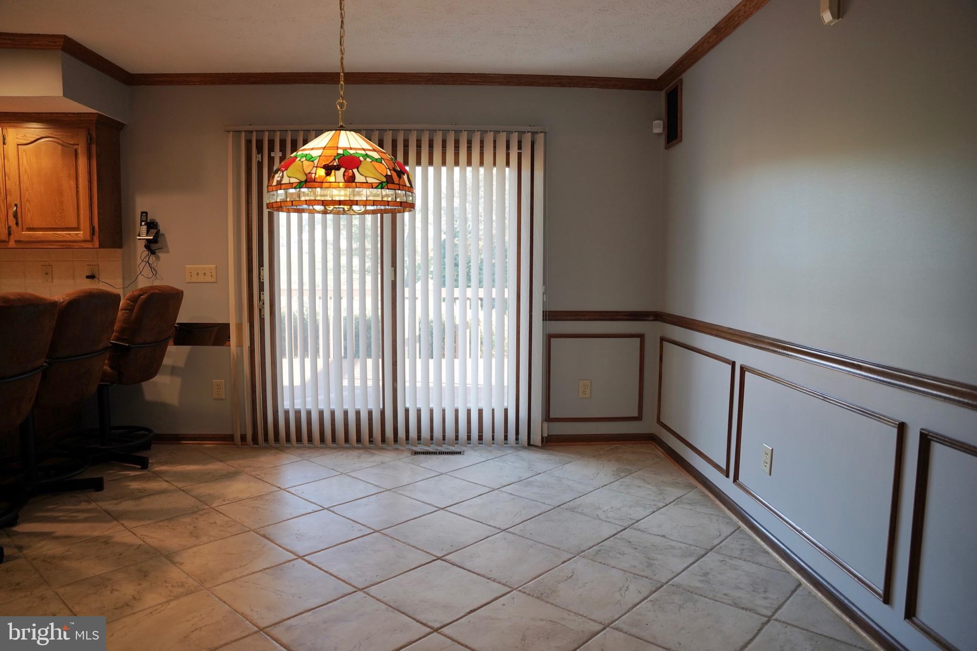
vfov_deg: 53.1
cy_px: 326
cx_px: 488
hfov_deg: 73.7
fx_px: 651
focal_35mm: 24
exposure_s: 1/125
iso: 400
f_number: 2.8
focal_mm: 24
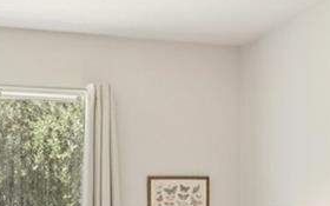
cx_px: 118
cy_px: 281
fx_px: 836
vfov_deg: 13.5
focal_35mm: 93
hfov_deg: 22.3
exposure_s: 1/25
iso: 400
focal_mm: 16
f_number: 8
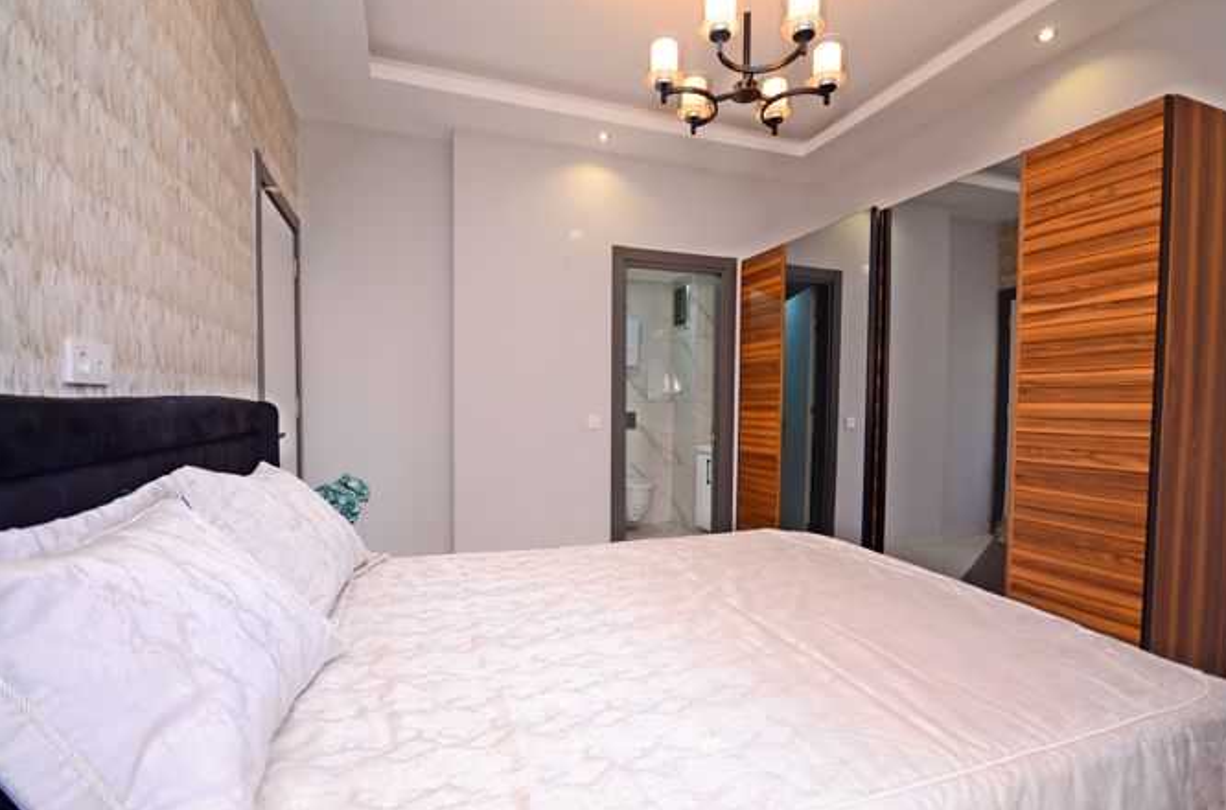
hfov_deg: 89.3
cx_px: 634
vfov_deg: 66.3
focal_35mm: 18
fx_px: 620
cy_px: 420
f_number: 5.6
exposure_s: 1/60
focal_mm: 11.5
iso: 320
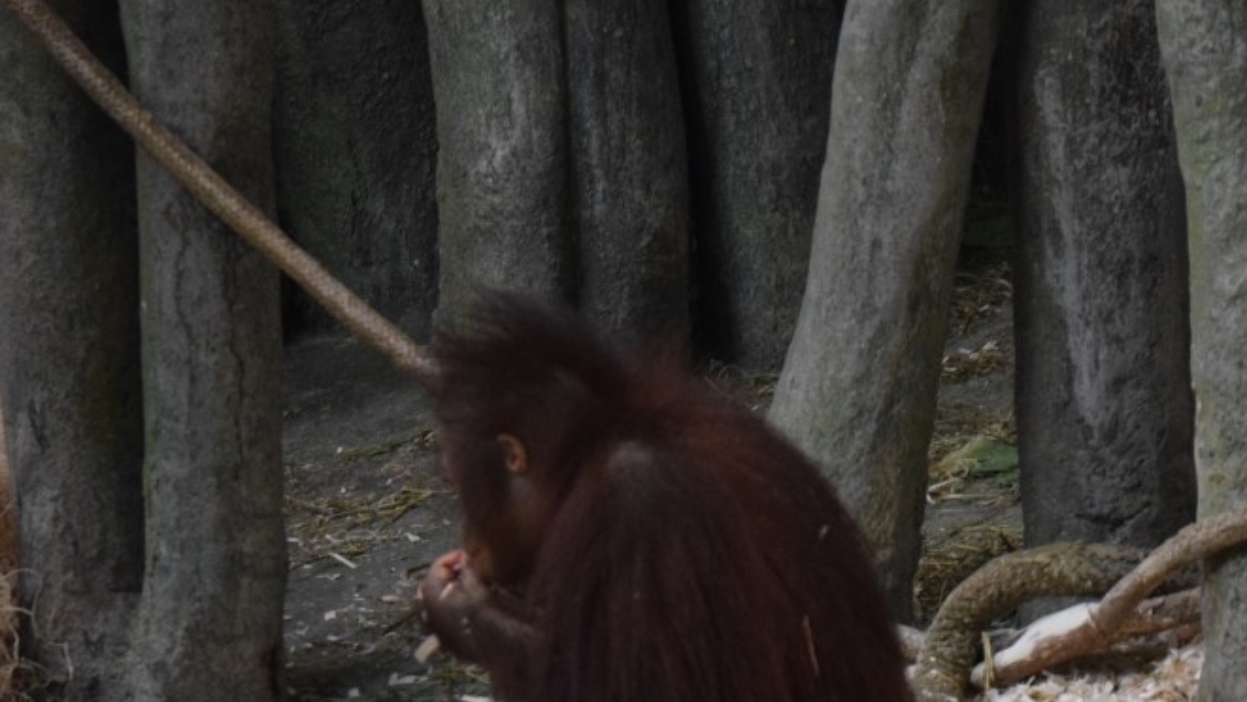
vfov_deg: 3.4
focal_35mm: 353
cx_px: 736
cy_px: 615
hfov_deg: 6.1
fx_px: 11667
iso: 3200
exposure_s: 1/500
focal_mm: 145
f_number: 5
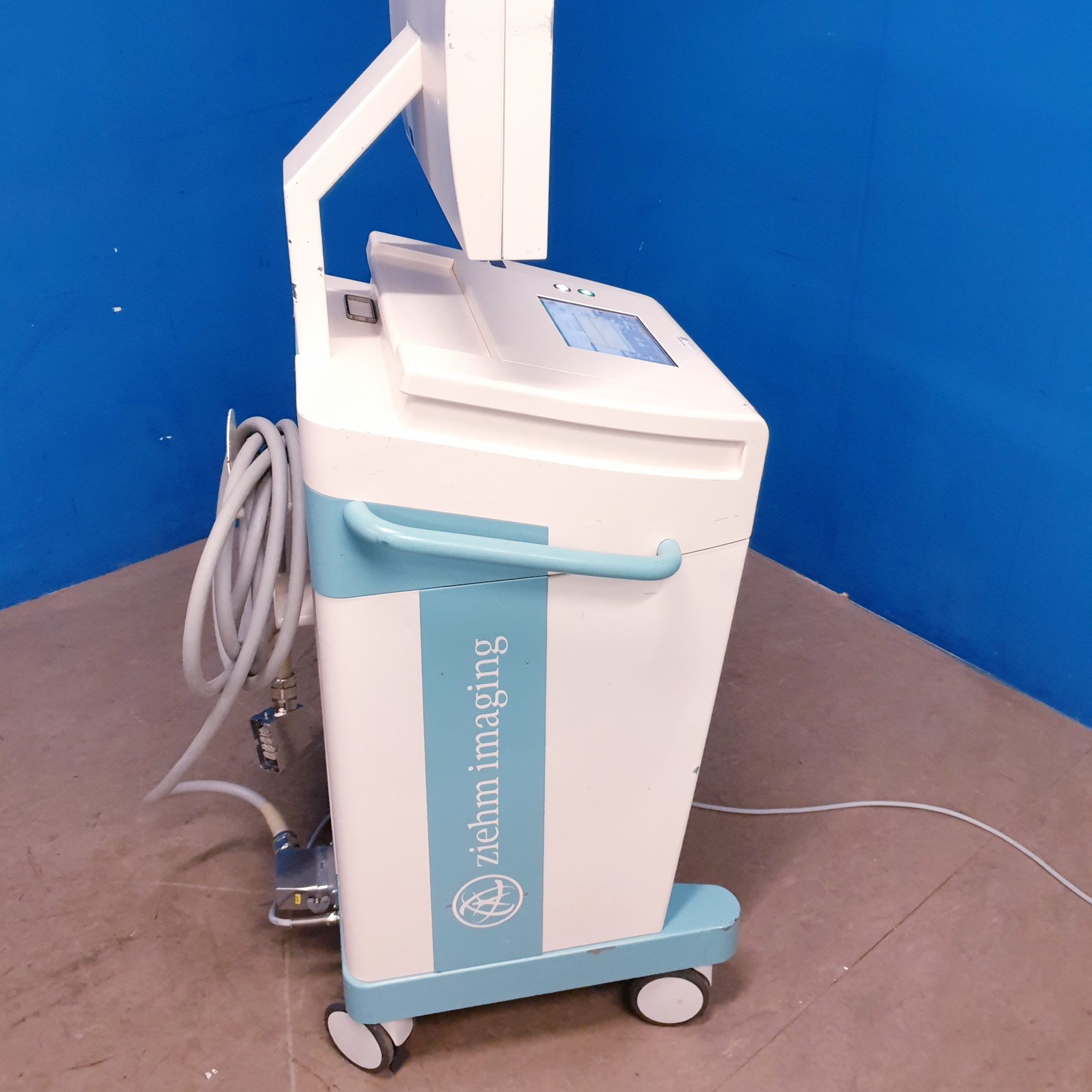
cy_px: 410
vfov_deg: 52.0
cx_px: 543
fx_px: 1106
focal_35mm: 31
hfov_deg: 52.5
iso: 320
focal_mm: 4.3
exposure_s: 1/50
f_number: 1.5
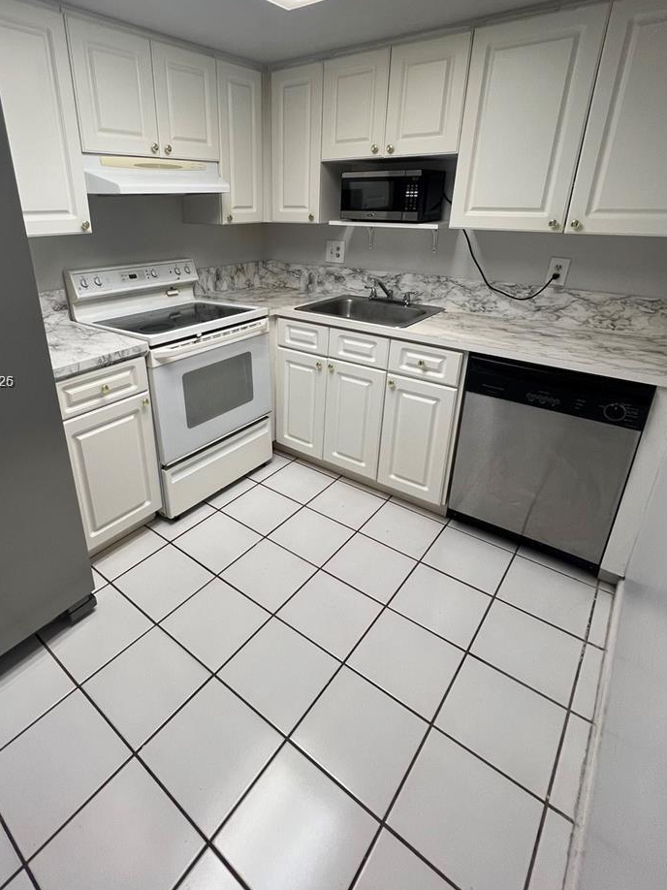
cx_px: 270
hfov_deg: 74.0
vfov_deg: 90.5
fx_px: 437
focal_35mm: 17
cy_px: 383
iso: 200
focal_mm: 1.57
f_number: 1.8
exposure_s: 1/120
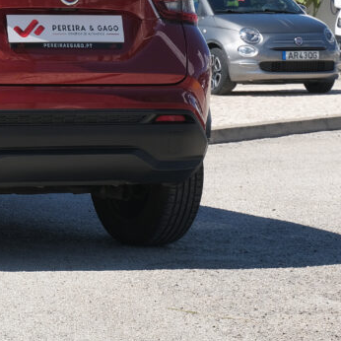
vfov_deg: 10.2
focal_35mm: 171
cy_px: 49
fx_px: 1906
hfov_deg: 10.0
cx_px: -85
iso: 160
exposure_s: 1/250
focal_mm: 45
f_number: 9
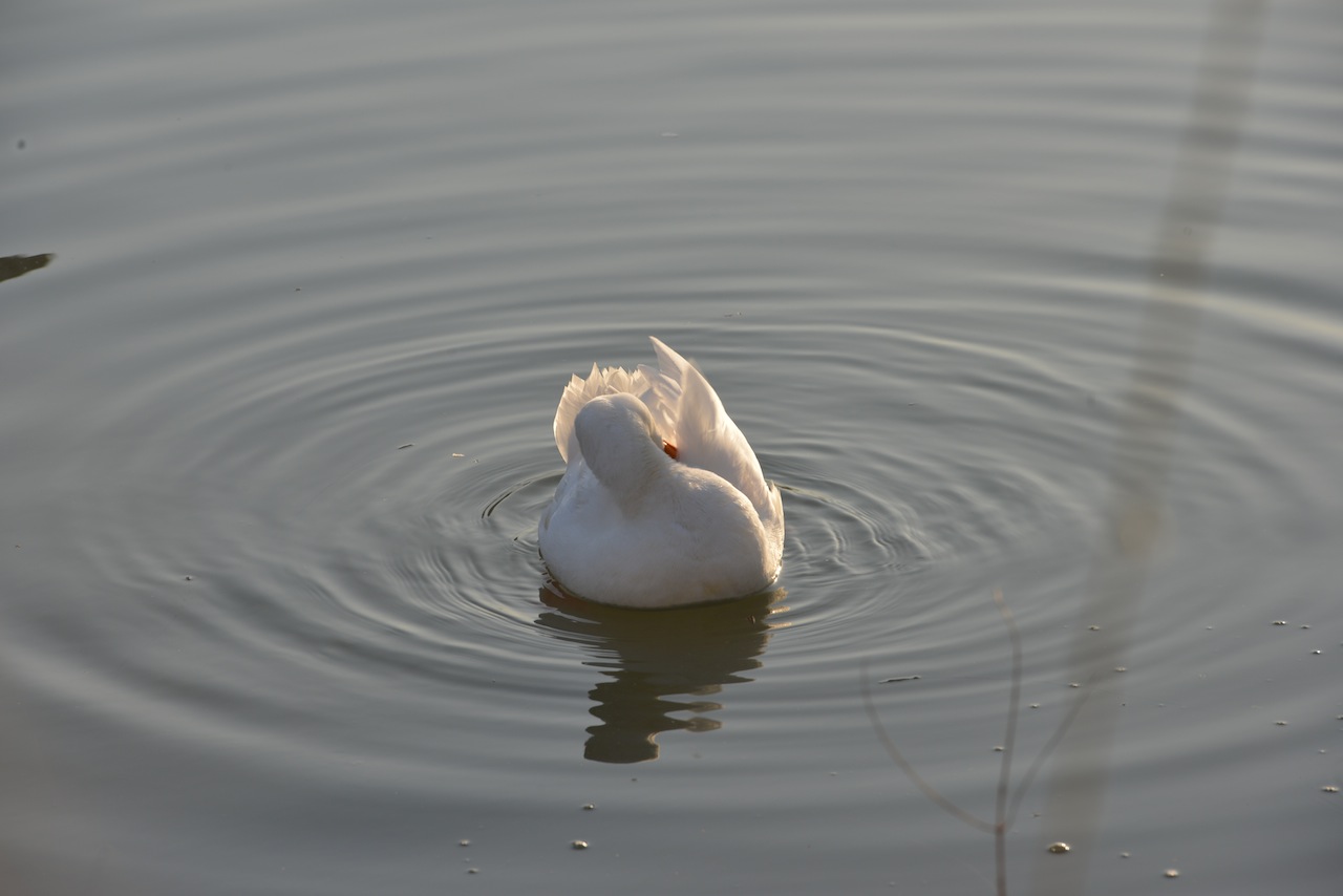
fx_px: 7462
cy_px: 448
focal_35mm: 200
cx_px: 672
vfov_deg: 6.9
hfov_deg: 10.3
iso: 200
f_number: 10
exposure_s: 1/250
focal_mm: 200
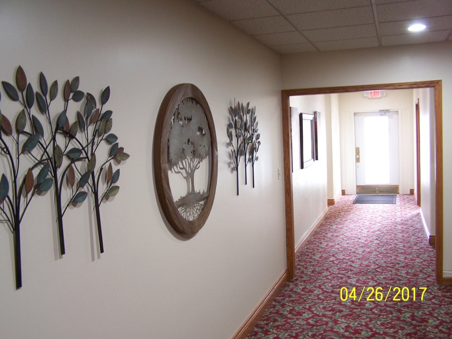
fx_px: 496
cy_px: 170
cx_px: 226
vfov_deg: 37.7
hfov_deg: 49.0
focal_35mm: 38
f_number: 2.8
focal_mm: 6.3
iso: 140
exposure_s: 1/8
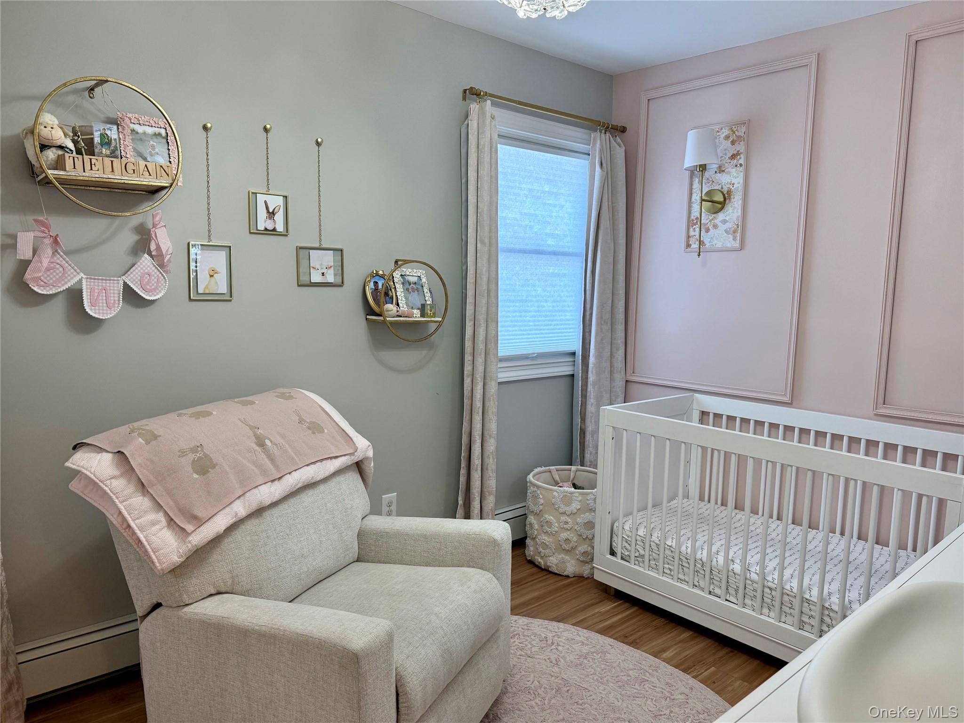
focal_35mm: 24
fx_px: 668
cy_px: 362
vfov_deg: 56.8
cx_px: 482
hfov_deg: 71.6
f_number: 1.78
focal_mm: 6.76
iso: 125
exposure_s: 1/143
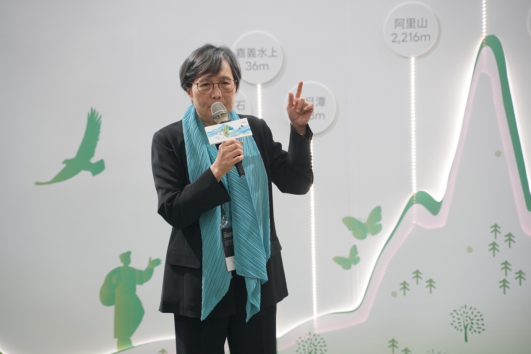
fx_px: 1106
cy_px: 177
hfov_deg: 27.0
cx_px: 266
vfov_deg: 18.2
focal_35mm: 75
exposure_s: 1/160
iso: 2500
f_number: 4
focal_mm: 75
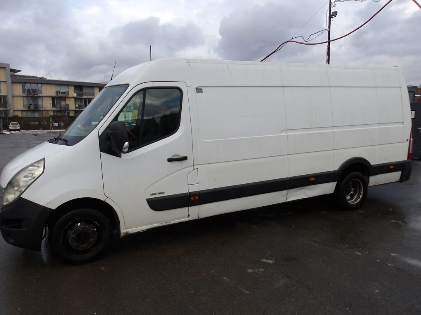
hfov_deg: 65.3
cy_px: 158
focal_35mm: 27
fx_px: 328
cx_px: 210
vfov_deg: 51.4
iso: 100
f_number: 3
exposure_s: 1/707
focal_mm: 4.9
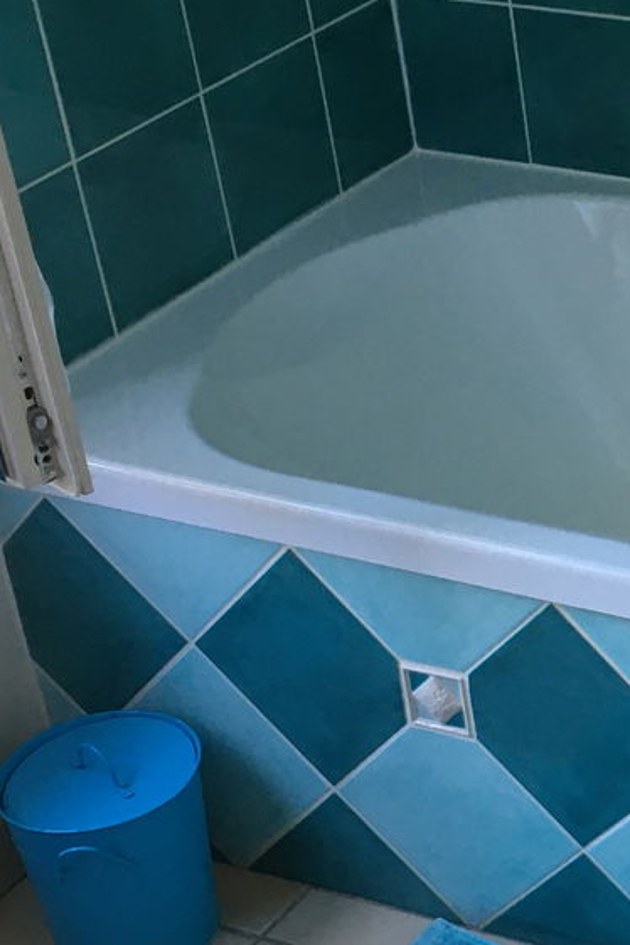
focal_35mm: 86
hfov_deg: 15.0
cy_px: 500
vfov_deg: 23.6
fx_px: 2257
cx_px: 876
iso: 64
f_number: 2.2
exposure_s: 1/33
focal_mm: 4.15
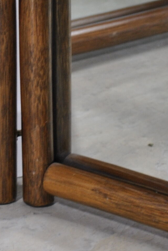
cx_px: 38
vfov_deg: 7.1
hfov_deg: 4.8
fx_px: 2023
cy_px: 44
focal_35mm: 290
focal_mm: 48
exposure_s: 1/30
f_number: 5.6
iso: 200
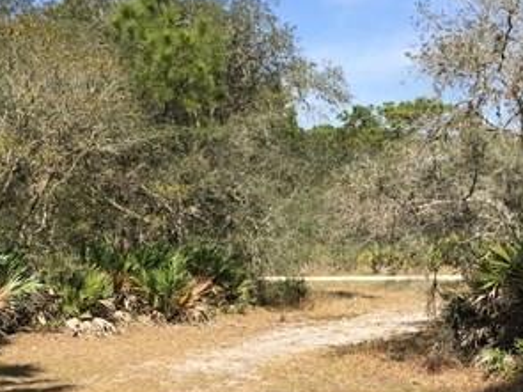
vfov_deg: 23.0
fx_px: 951
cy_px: 298
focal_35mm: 63
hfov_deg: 30.3
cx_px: 385
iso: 32
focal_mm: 4.15
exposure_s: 1/1364
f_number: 2.2
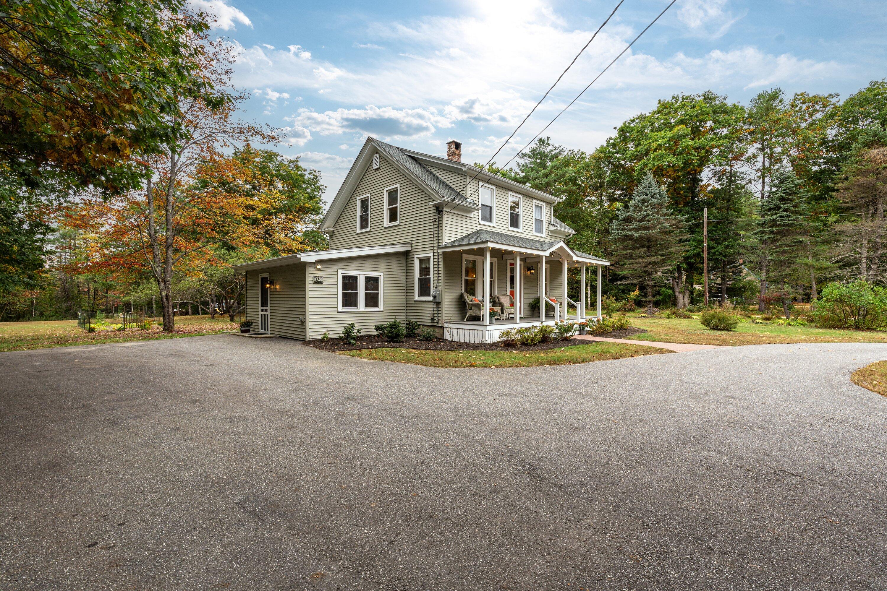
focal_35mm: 16
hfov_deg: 96.7
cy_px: 296
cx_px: 444
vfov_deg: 73.7
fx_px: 394
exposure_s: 1/250
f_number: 8
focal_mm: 16
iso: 320
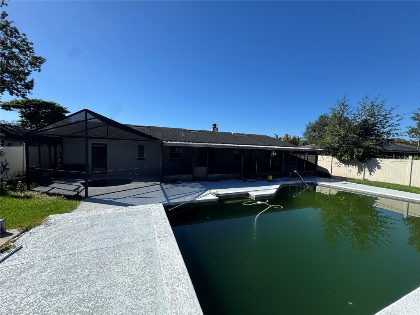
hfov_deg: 102.1
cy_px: 158
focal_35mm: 14
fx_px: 170
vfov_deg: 85.7
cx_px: 210
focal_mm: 2.22
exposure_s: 1/2273
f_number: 2.2
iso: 50
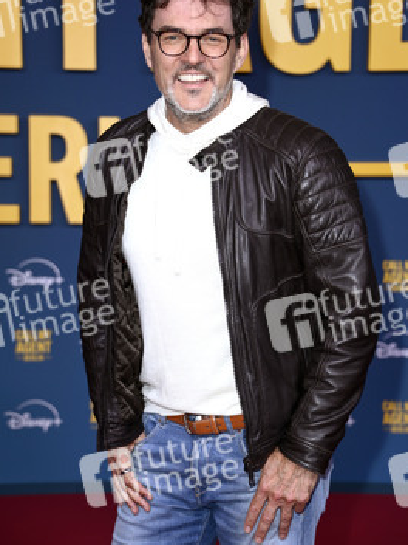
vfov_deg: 18.4
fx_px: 1682
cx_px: 204
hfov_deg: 13.8
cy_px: 238
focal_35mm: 107
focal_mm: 98
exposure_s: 1/200
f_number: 5.6
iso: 800
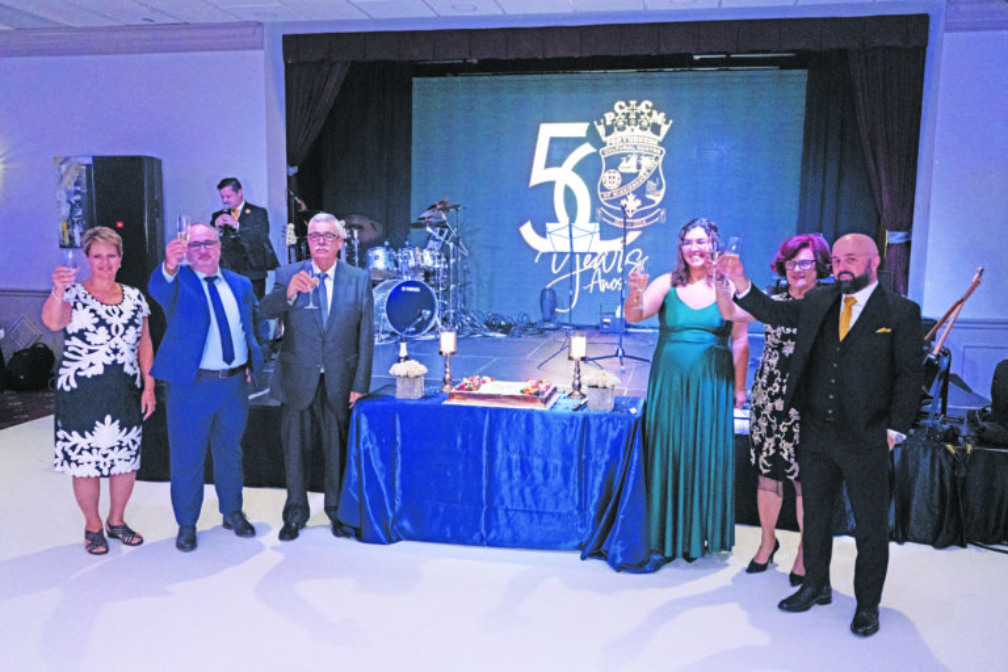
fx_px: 840
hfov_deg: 61.9
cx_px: 504
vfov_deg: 43.6
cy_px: 336
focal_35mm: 30
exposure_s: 1/125
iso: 12800
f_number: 5.6
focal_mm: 30
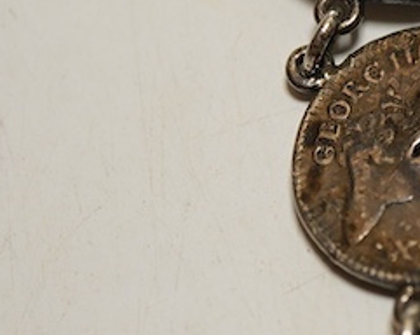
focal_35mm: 158
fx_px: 1961
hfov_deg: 12.0
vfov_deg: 9.7
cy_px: 65
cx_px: 491
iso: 1250
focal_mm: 30
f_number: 3.5
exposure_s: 1/125
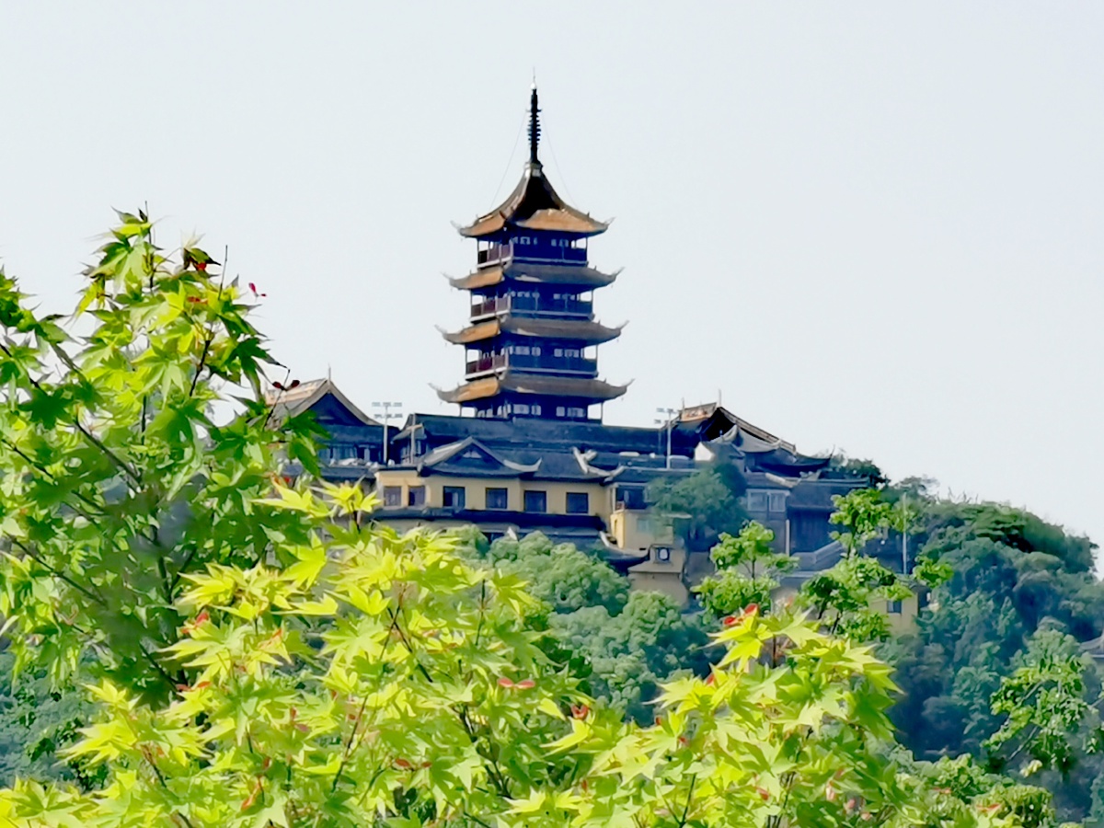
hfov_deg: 5.2
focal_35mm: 384
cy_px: 414
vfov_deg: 3.9
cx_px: 552
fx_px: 12247
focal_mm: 14.46
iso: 50
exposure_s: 1/581
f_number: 3.4
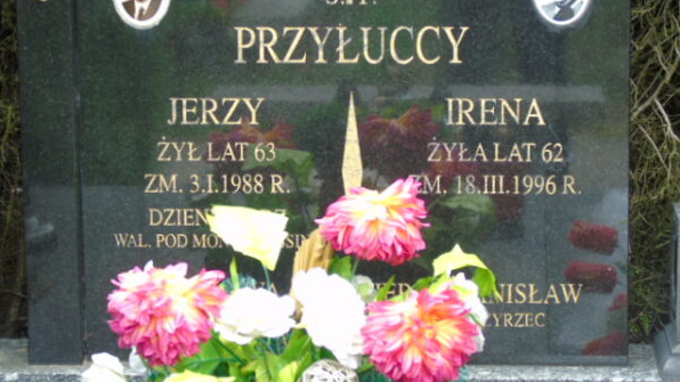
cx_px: 340
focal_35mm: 136
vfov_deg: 8.9
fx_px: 2452
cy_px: 151
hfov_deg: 15.8
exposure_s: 1/50
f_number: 4.6
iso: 100
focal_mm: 22
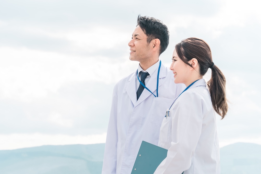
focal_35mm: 107
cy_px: 87
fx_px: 776
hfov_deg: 19.1
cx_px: 130
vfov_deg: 12.8
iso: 100
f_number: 10
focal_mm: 107
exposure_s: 1/200
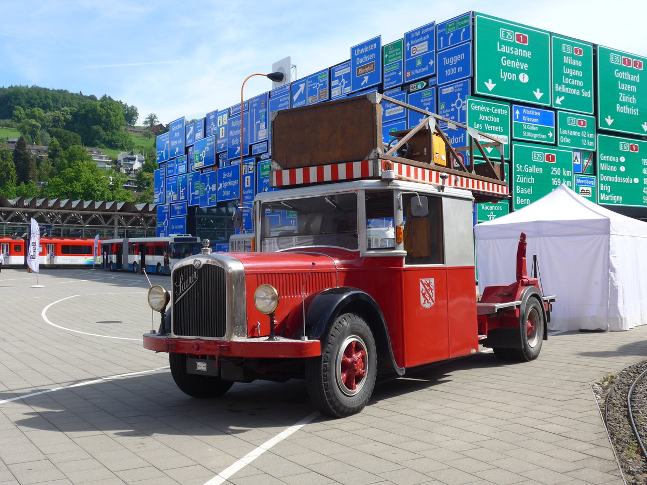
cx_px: 324
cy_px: 242
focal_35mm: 39
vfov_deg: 36.8
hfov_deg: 47.9
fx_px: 729
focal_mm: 8
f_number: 2.8
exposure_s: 1/1300
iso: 80
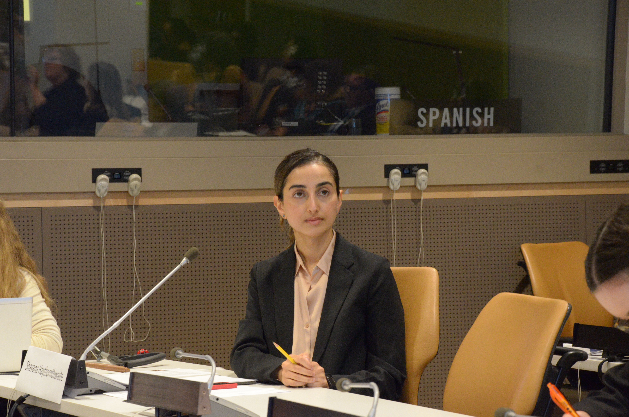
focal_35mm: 128
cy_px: 208
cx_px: 314
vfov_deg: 10.7
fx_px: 2223
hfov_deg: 16.1
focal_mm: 85
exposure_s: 1/30
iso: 4000
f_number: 9
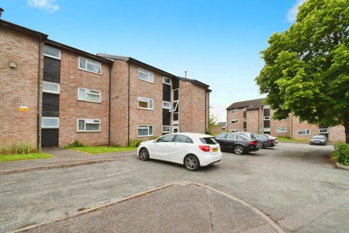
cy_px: 116
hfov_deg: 100.4
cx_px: 174
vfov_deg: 77.4
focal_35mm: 15
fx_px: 145
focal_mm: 10
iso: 1000
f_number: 20
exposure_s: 1/125
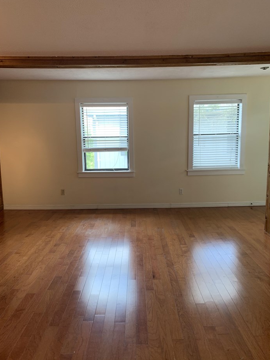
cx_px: 138
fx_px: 281
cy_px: 177
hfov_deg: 51.4
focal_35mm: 27
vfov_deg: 65.3
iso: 64
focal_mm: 4.25
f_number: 1.8
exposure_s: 1/60
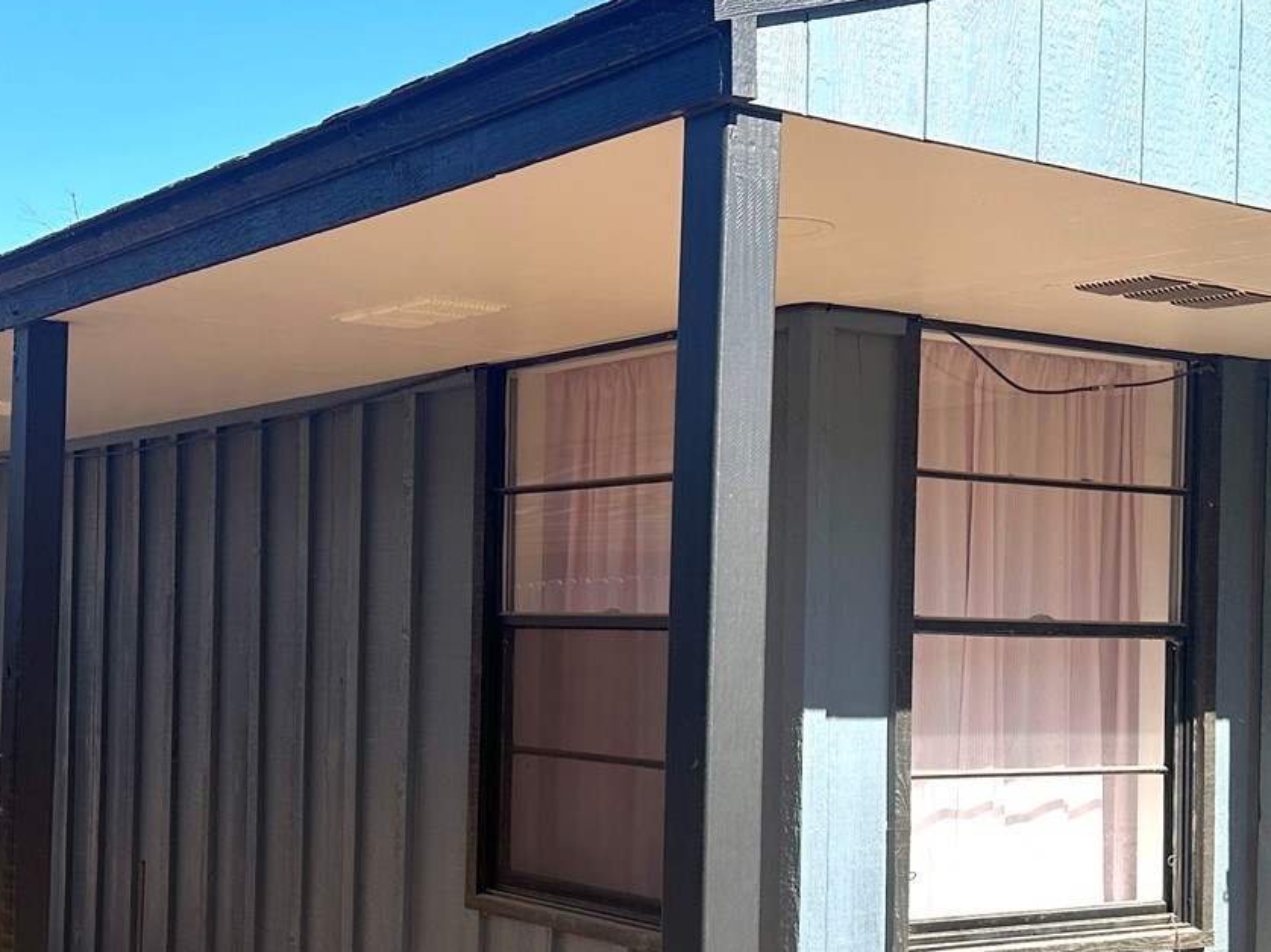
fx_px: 2019
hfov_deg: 34.9
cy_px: 617
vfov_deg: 26.4
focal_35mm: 55
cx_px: 535
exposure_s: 1/2882
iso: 80
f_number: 1.78
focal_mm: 6.86
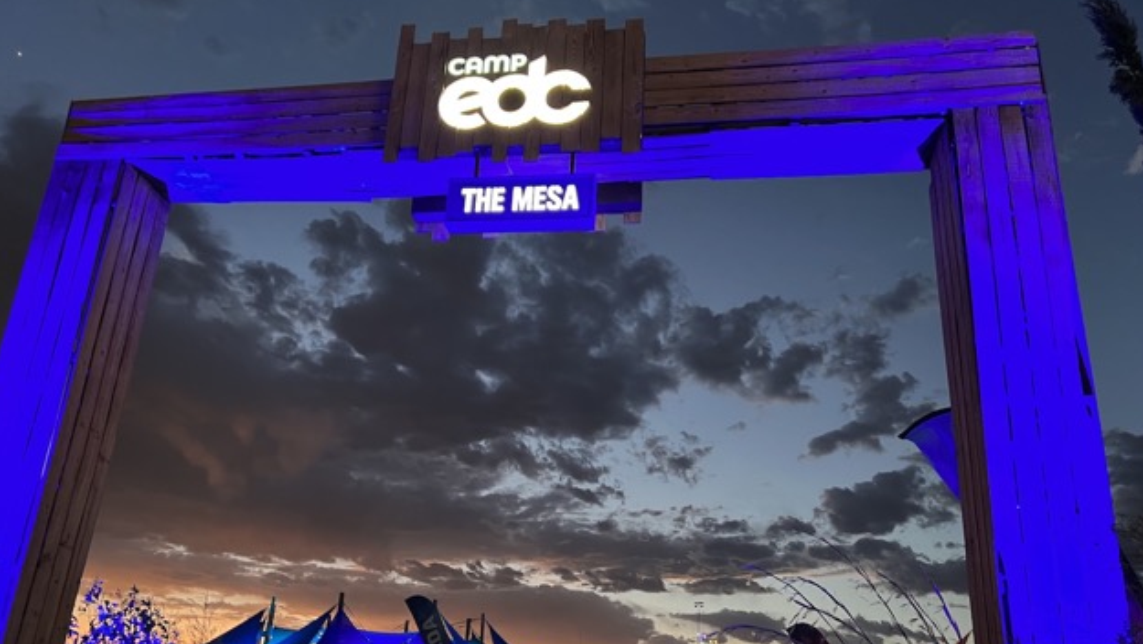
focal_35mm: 29
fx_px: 879
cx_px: 578
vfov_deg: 39.8
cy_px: 426
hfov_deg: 66.0
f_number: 1.5
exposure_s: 1/35
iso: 640
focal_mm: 5.7
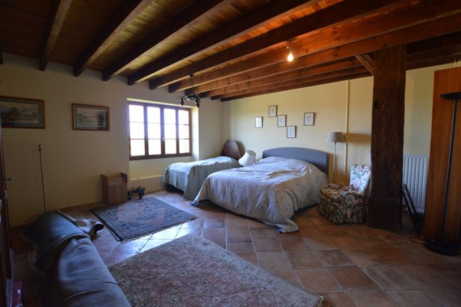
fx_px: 192
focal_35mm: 15
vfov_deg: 77.3
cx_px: 230
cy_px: 154
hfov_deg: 100.4
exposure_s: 1/60
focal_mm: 10
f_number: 3.5
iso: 560
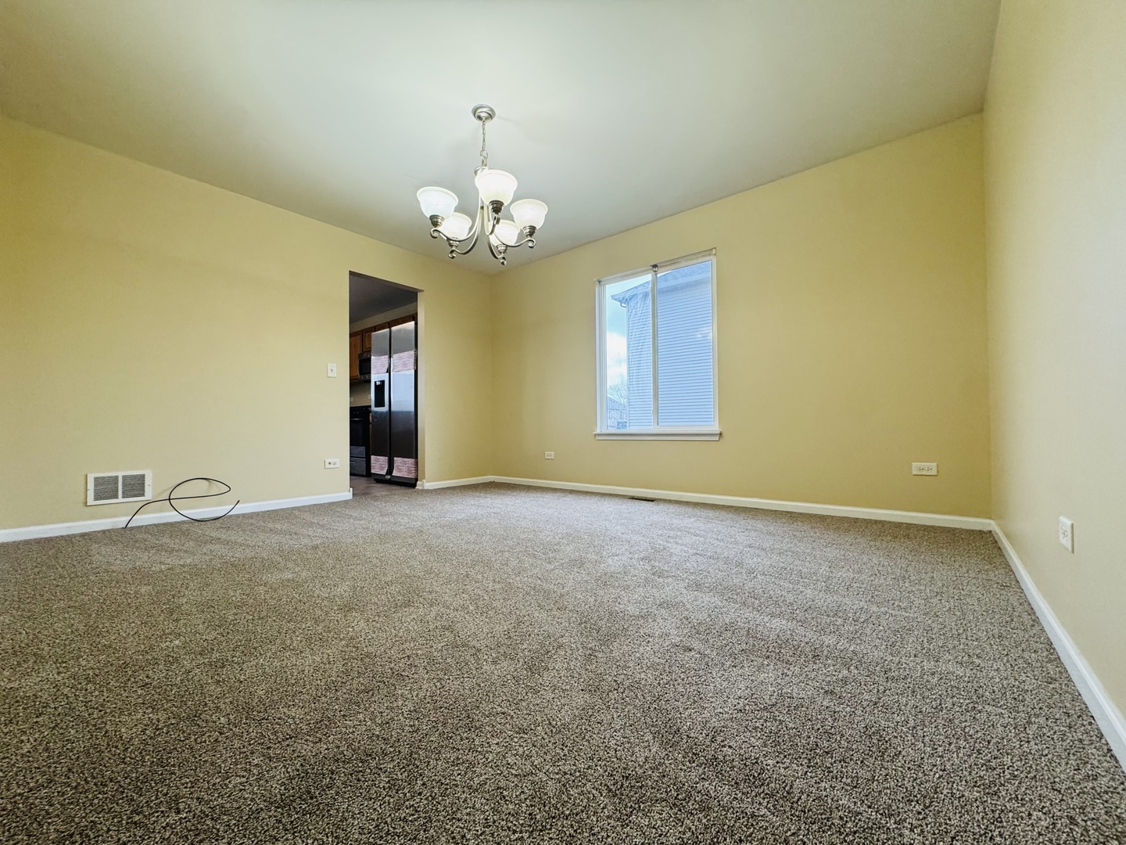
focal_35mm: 14
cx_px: 563
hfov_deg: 102.1
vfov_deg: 85.7
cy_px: 422
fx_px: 455
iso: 320
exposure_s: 1/120
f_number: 2.2
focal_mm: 2.22
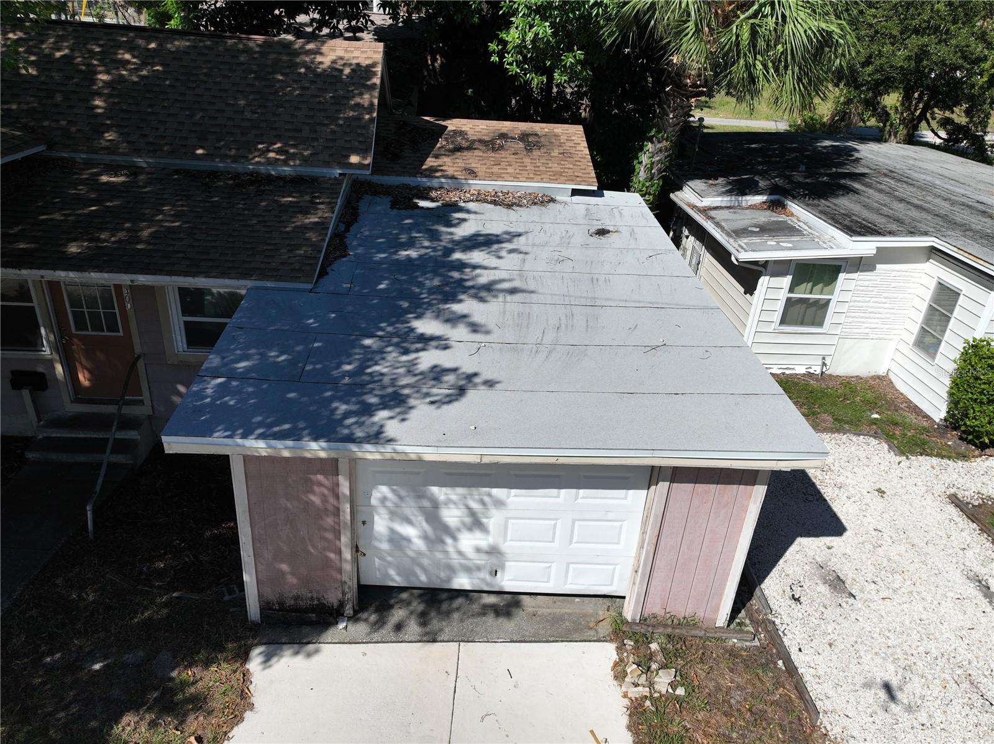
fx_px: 689
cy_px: 372
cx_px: 497
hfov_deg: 71.6
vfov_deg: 56.8
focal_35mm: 24
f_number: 2.8
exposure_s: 1/4000
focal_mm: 12.29
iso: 140
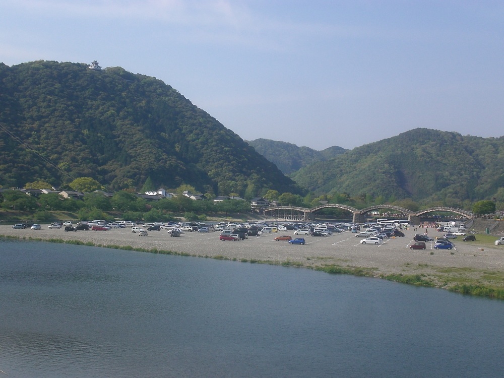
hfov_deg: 30.7
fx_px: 917
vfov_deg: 23.3
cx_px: 252
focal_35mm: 63
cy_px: 189
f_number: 5.7
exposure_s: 1/250
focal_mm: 10.4
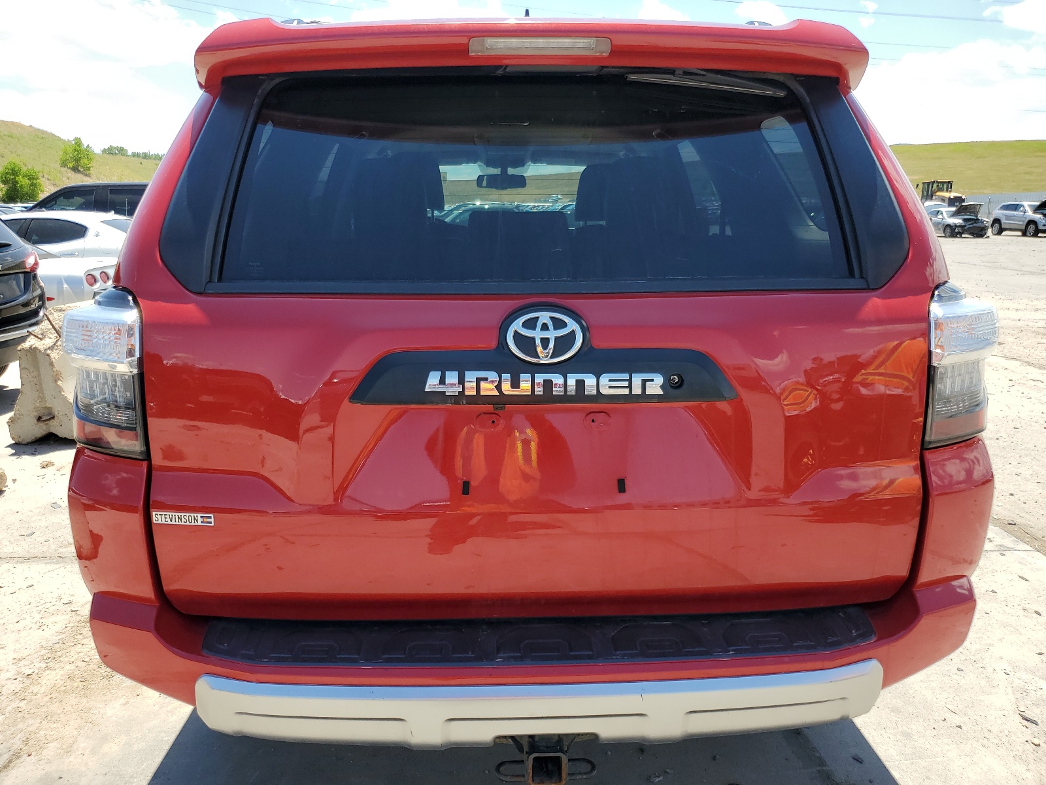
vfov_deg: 53.1
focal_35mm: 26
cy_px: 392
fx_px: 786
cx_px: 523
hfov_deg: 67.3
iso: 50
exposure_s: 1/1429
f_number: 1.5
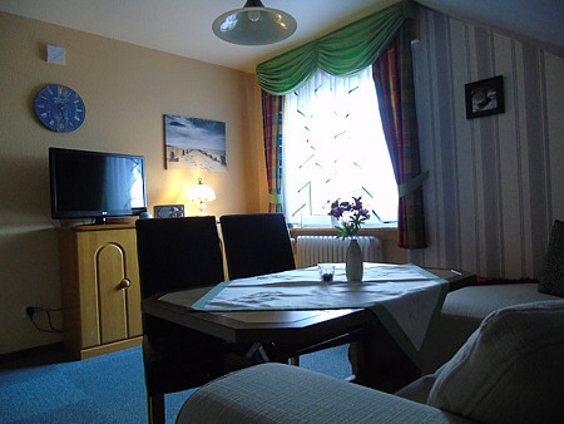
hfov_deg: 69.4
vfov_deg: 54.9
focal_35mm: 25
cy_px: 212
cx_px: 282
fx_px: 408
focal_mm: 4.4
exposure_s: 1/15
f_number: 3.4
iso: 400
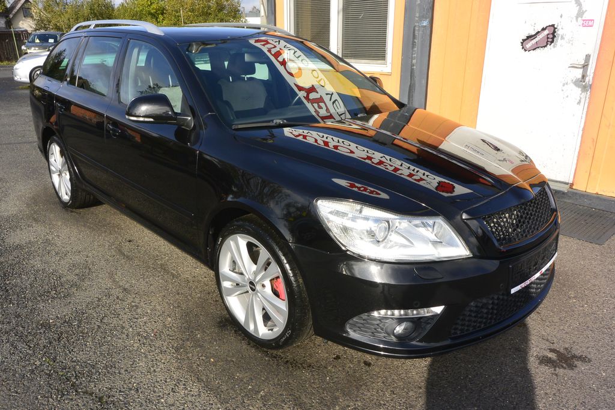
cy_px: 205
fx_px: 461
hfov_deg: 67.4
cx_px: 308
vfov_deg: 47.9
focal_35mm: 27
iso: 160
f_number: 10
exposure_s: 1/250
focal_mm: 10
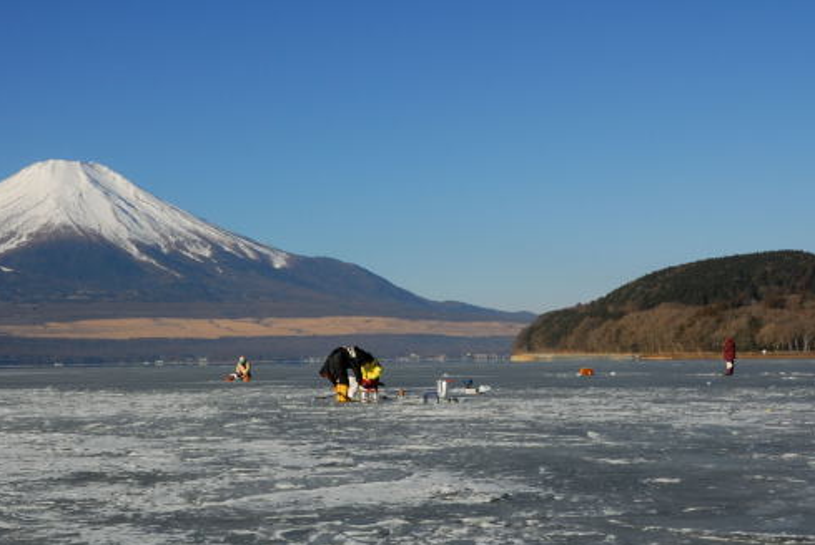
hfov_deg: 39.7
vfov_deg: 27.0
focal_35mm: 49
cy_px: 441
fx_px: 1111
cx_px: 259
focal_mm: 20
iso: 200
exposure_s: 1/80
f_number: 22
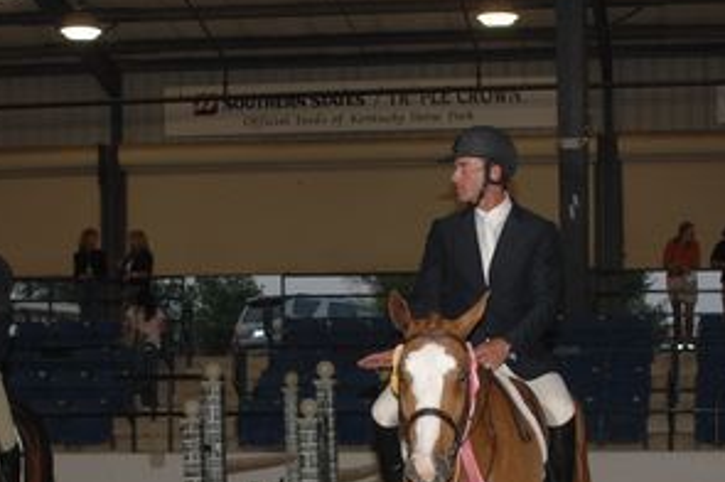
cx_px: 415
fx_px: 2092
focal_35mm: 104
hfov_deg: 19.6
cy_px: 412
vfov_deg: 13.0
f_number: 3.5
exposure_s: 1/125
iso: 200
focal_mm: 32
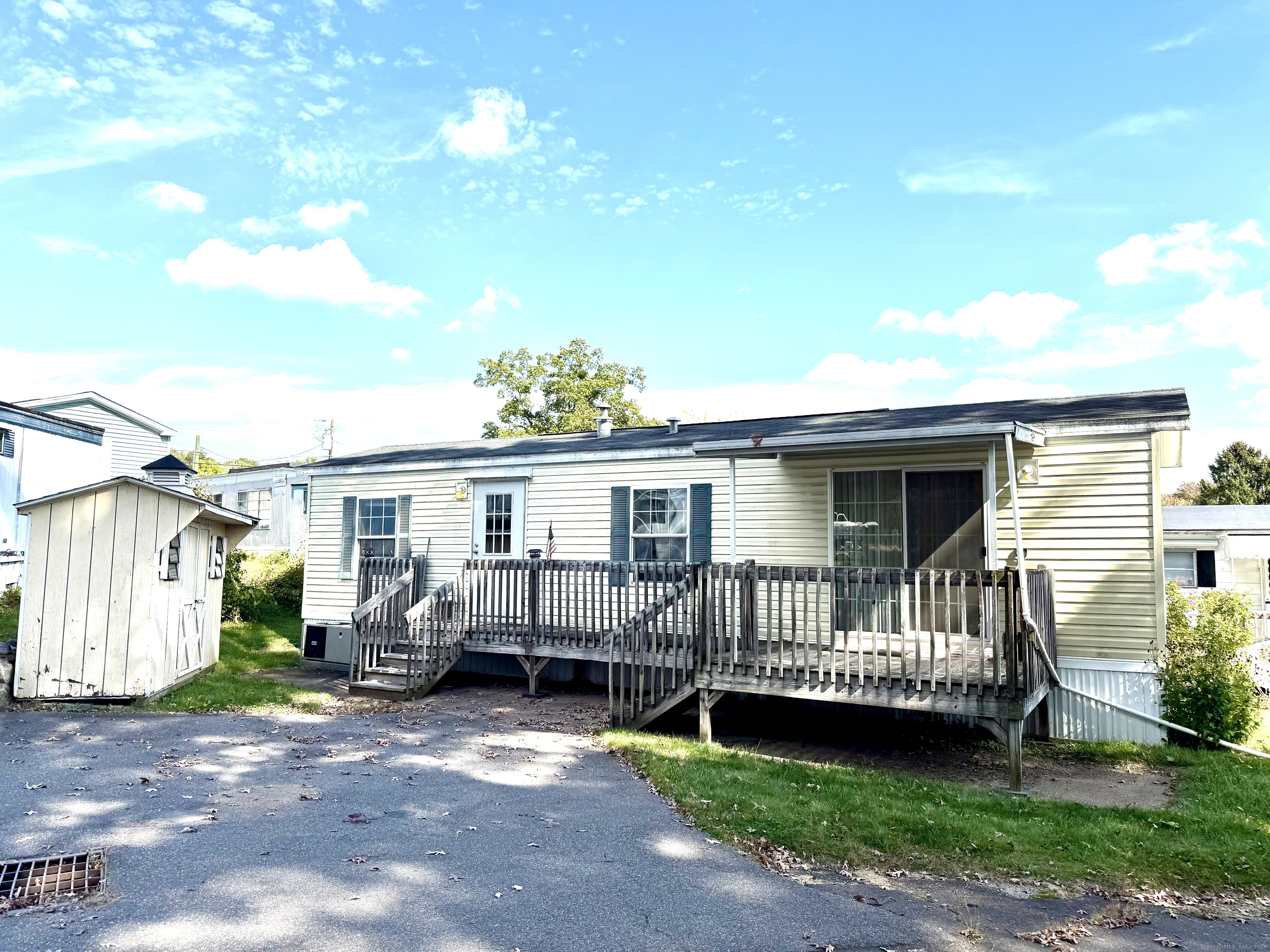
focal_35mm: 24
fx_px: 881
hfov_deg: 71.6
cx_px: 635
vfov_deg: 56.8
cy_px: 476
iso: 80
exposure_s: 1/3584
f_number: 1.78
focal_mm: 6.76
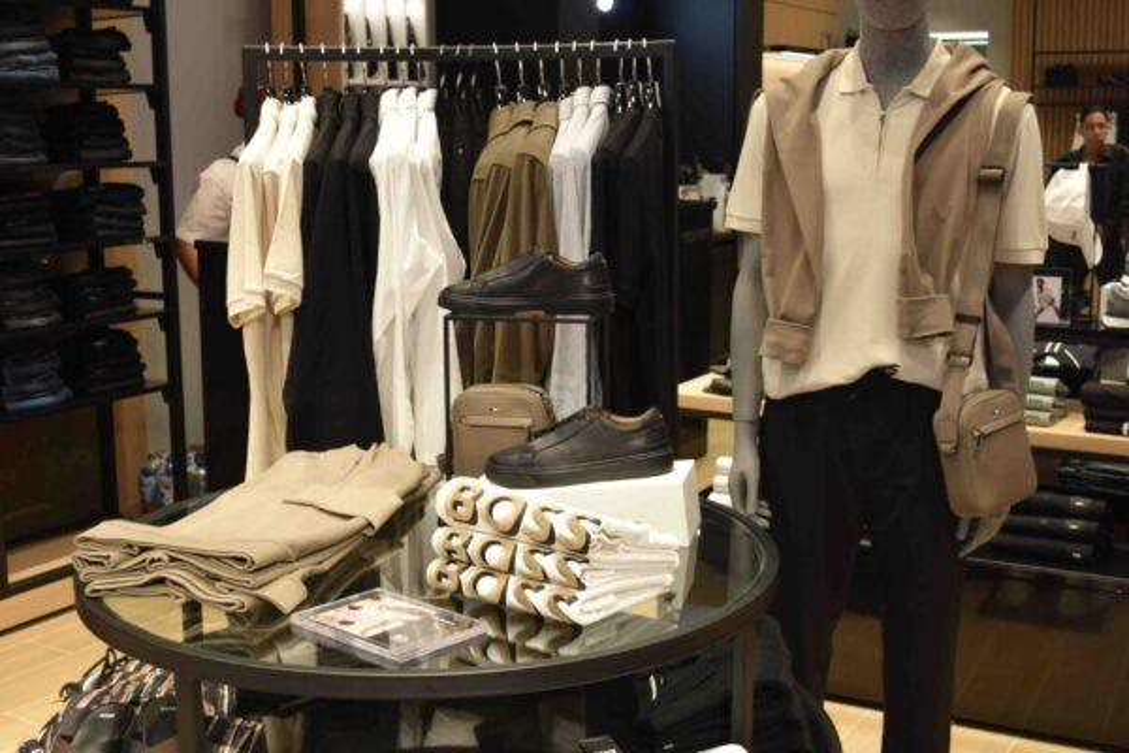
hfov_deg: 61.9
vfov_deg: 43.6
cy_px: 376
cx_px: 564
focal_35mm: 30
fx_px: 941
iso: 400
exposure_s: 1/100
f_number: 5
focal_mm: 20
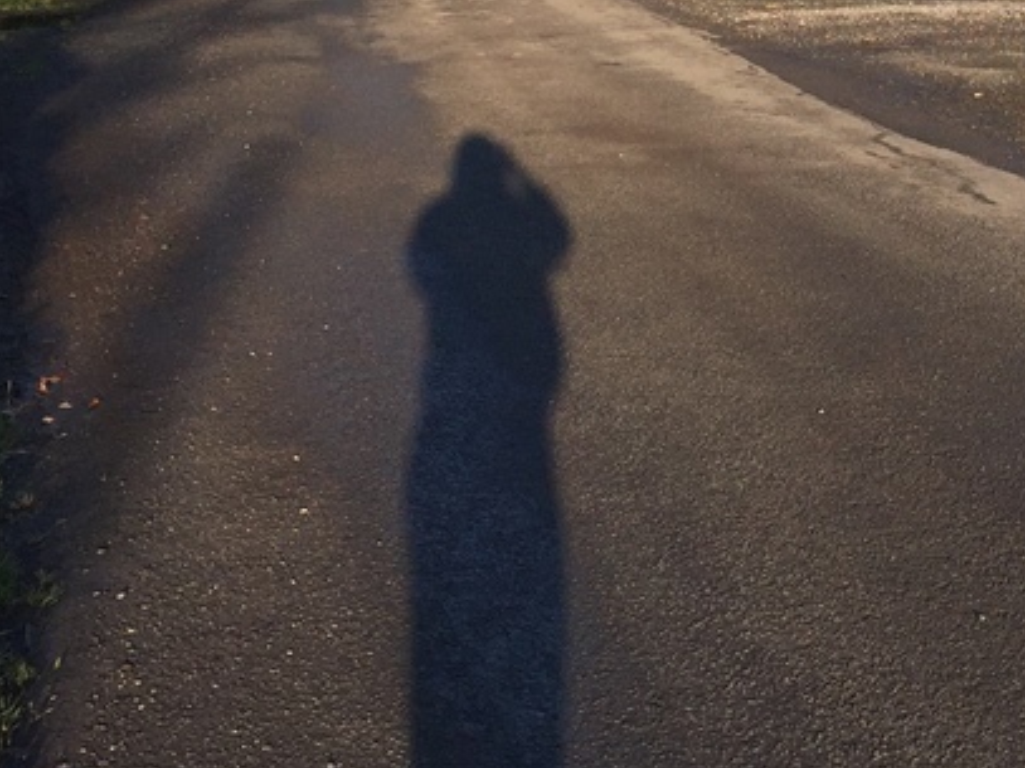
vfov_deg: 19.3
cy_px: -96
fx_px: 2161
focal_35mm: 73
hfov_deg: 25.7
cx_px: 957
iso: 32
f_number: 2.2
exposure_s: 1/1364
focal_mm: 4.15
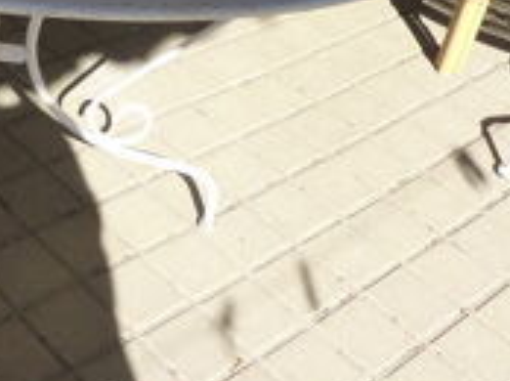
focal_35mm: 69
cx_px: -21
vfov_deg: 20.5
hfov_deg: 26.4
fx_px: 1015
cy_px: -9
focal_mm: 4.1
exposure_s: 1/320
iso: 125
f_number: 4
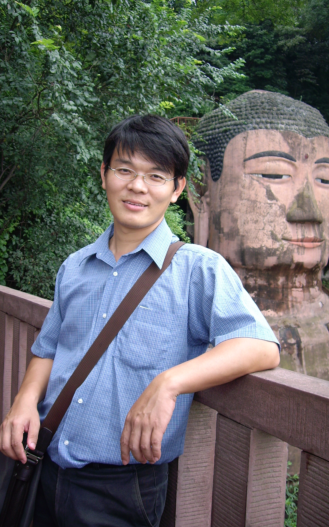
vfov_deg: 48.2
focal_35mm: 41
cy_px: 268
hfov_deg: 31.2
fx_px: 588
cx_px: 190
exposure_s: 1/200
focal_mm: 6.2
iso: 64
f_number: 2.7
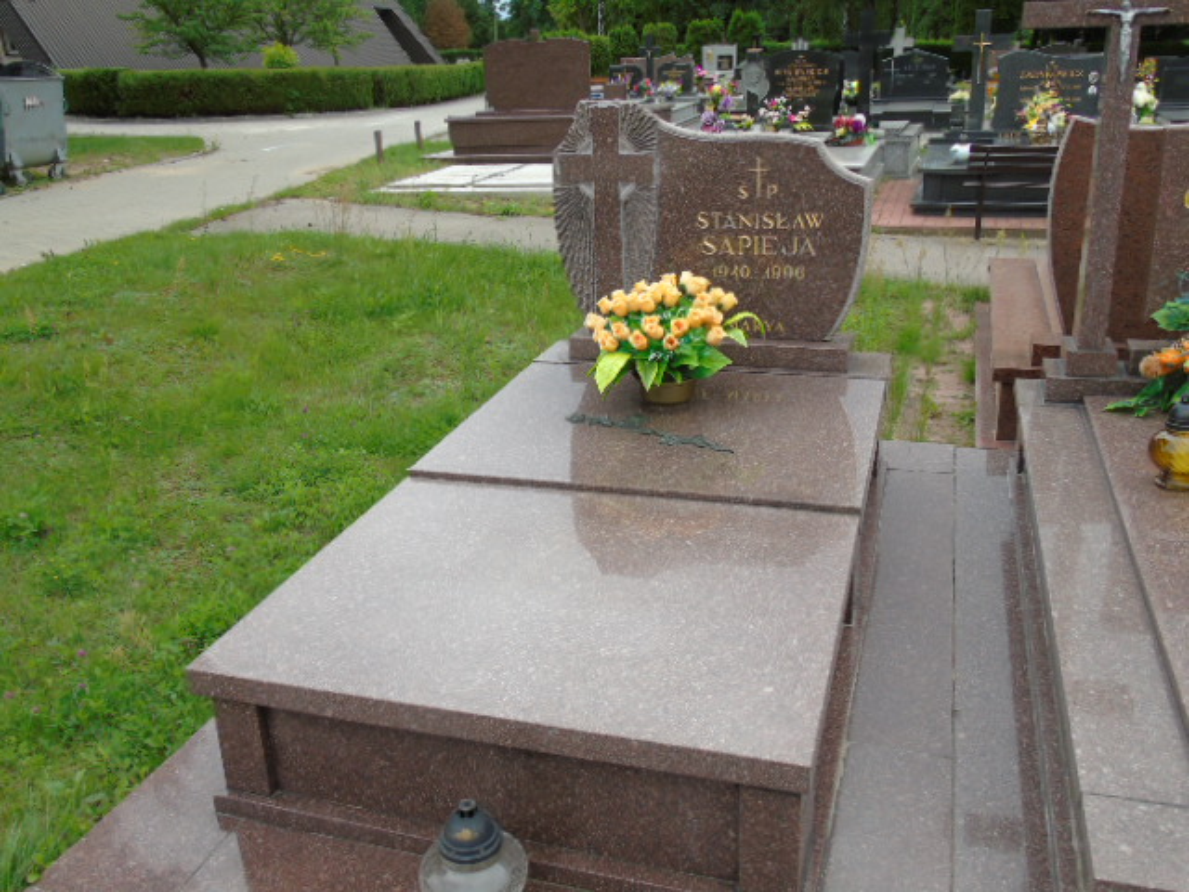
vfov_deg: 48.2
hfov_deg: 61.7
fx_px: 996
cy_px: 446
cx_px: 594
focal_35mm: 29
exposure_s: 1/400
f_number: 3.6
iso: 80
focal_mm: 5.2
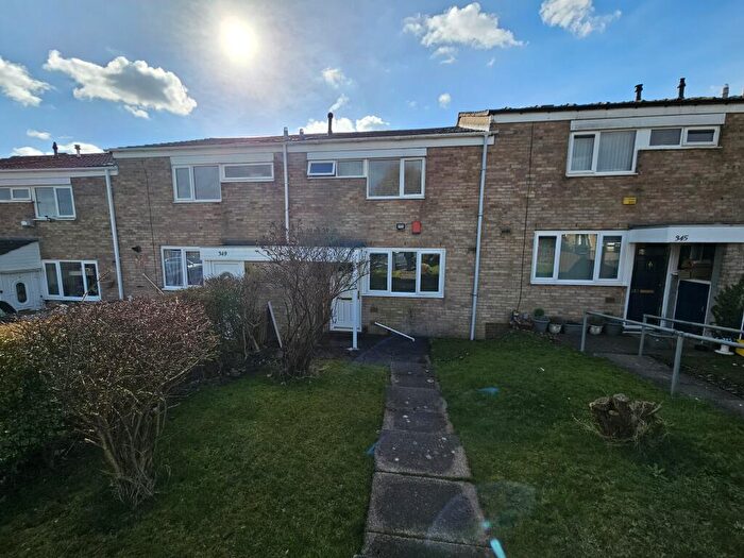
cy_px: 279
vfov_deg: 89.9
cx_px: 372
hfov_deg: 106.2
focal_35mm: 13
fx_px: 279
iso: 50
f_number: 2.2
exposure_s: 1/1946
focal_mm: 2.2
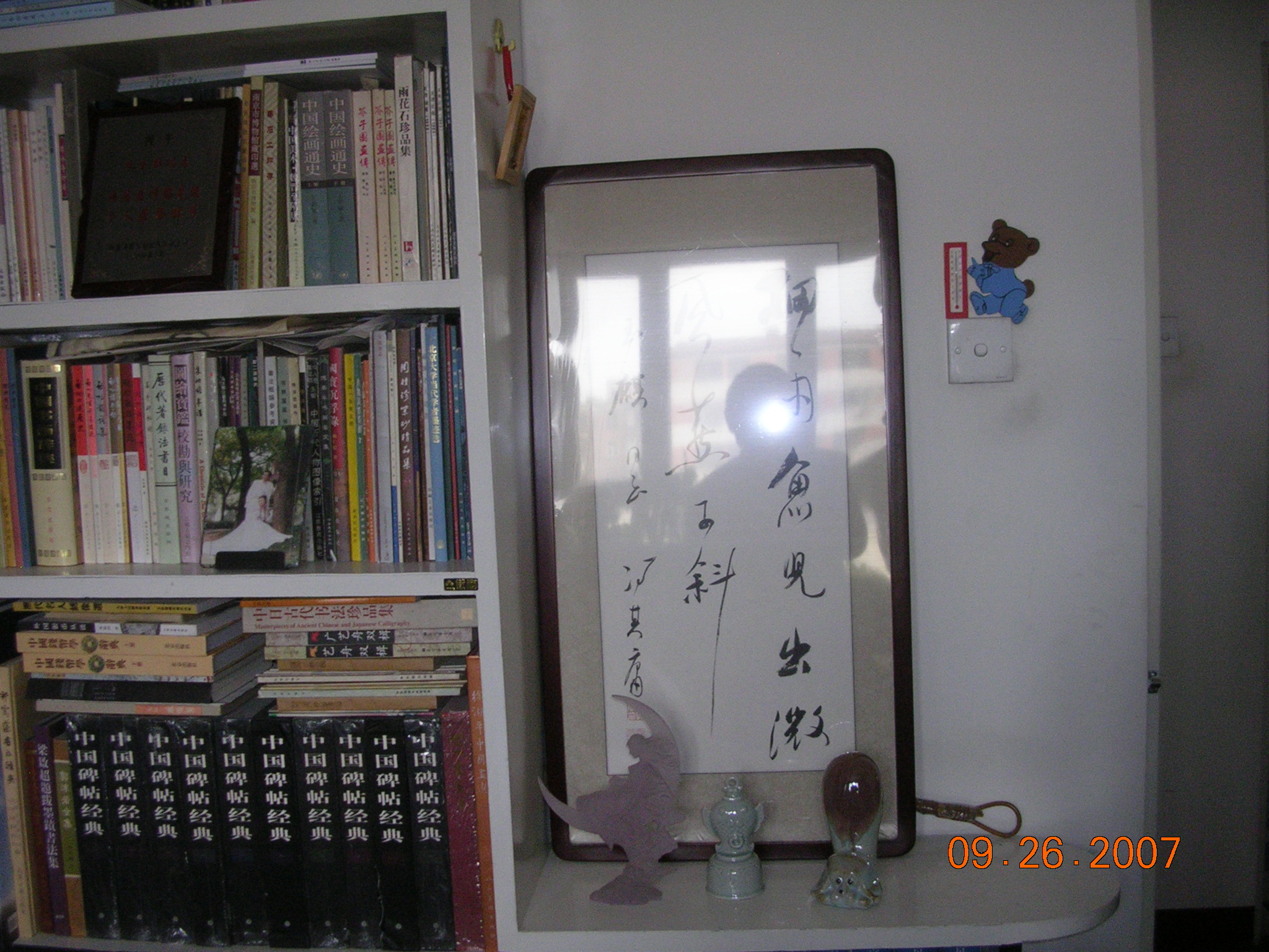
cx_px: 634
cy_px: 476
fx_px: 1393
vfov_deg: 37.7
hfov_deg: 49.0
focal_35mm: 38
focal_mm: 5.8
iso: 136
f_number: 2.8
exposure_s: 1/29.3
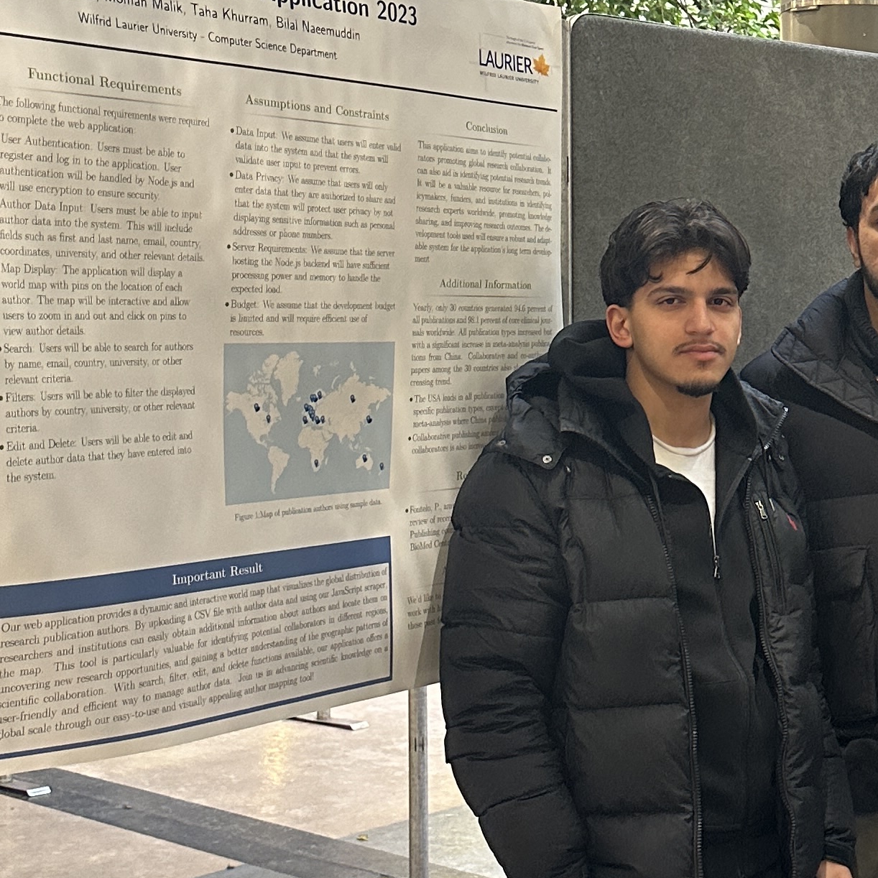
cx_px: 799
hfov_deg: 23.9
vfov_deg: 24.6
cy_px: 360
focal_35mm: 70
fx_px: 2009
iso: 400
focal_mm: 6.86
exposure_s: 1/60
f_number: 1.78
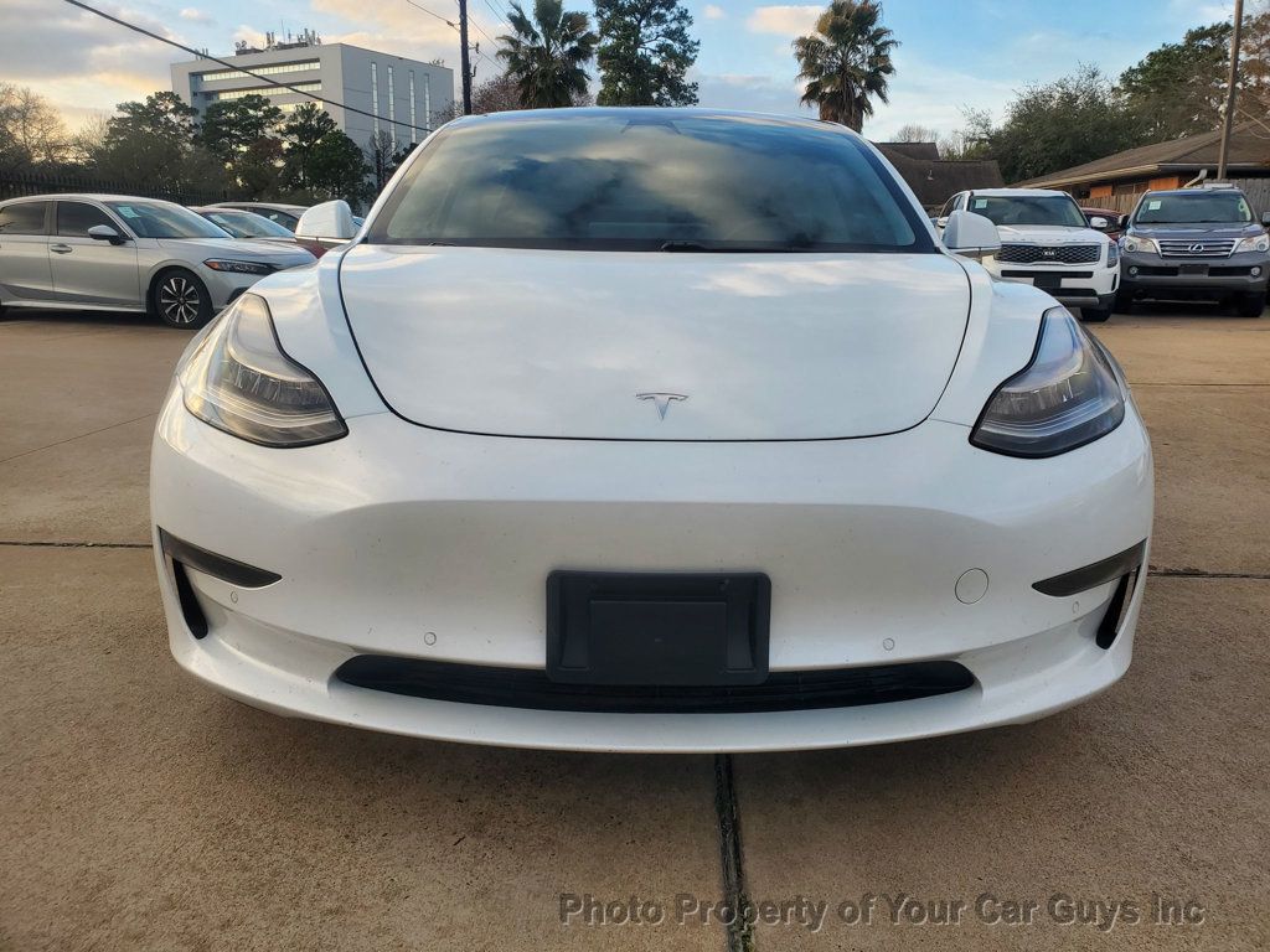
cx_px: 635
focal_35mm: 26
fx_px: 954
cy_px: 476
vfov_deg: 53.1
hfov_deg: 67.3
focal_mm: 4.3
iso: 50
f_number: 2.4
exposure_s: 1/294
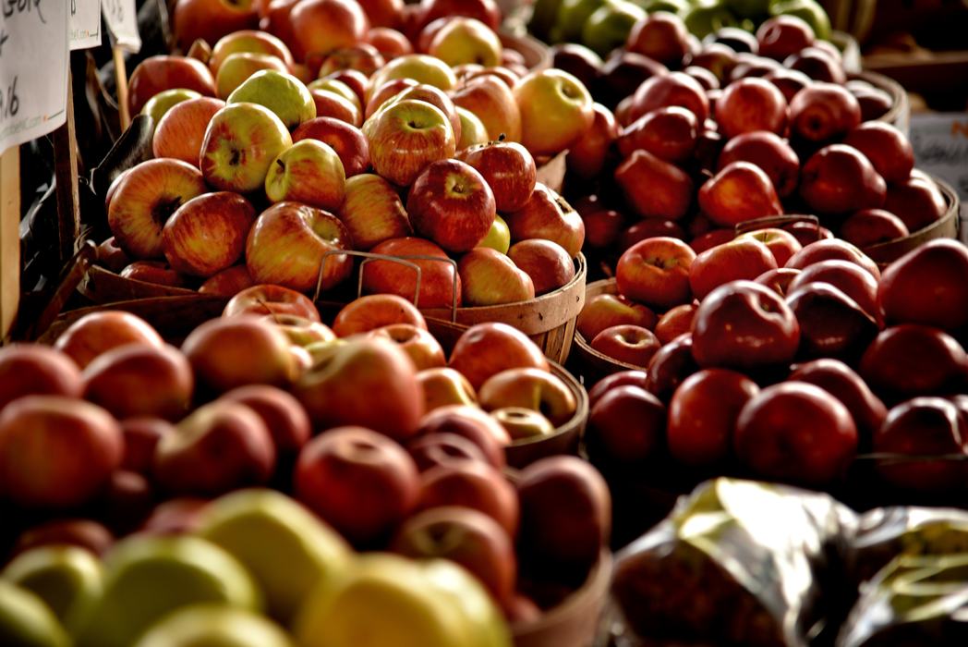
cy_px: 324
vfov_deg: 11.4
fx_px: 3228
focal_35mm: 120
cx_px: 484
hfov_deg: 17.1
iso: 200
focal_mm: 120
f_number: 4
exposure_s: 1/60
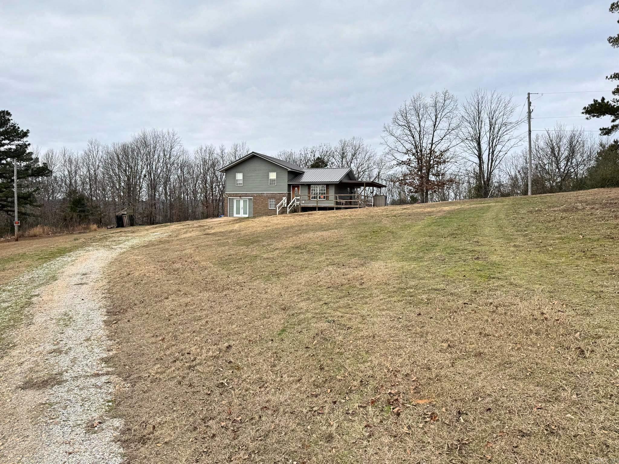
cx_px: 310
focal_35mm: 24
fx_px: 429
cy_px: 232
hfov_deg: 71.6
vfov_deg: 56.8
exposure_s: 1/3413
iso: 80
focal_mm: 6.76
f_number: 1.78
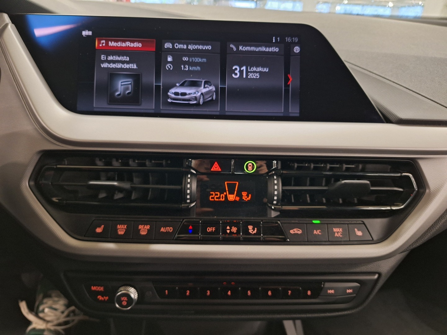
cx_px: 224
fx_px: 297
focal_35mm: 23
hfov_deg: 73.9
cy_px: 168
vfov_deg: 58.9
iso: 400
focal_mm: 5.54
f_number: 1.8
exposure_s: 1/20
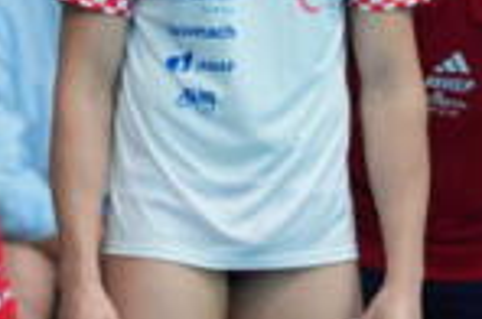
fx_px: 25197
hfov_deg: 1.1
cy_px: 215
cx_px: -68
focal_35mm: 1886
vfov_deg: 0.7
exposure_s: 1/2000
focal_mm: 400
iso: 2500
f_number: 2.8
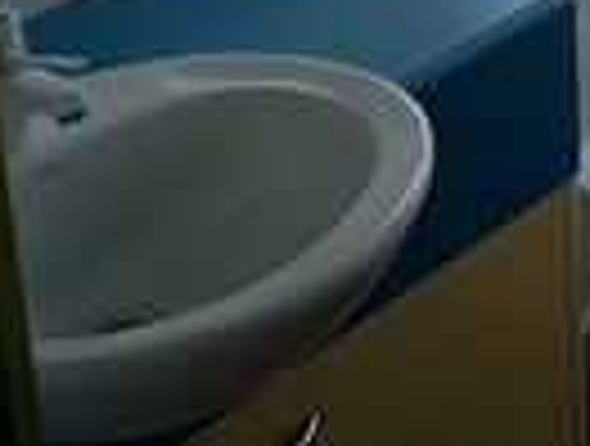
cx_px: 914
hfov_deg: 15.0
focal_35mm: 120
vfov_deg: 11.6
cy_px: -311
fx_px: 2051
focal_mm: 5.8
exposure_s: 1/60
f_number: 2.8
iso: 100
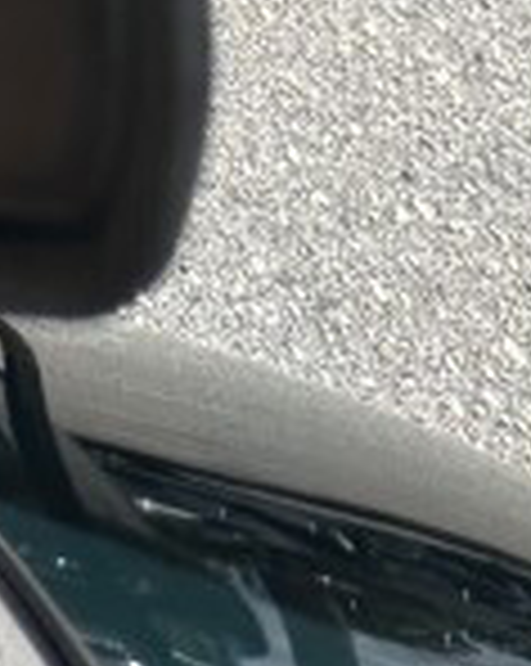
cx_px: -720
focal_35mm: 74
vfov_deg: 16.3
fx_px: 1457
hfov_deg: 14.4
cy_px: -810
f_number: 2.2
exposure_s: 1/1182
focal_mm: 2.22
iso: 40
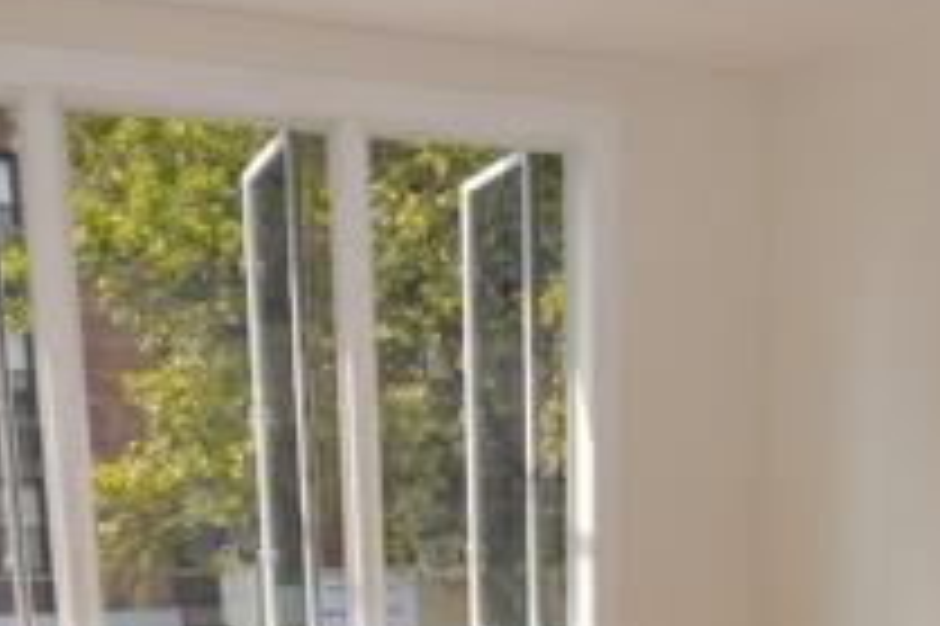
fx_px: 1318
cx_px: 639
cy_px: 750
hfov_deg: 38.7
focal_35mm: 51
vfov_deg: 24.2
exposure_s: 1/125
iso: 200
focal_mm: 11
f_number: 5.6
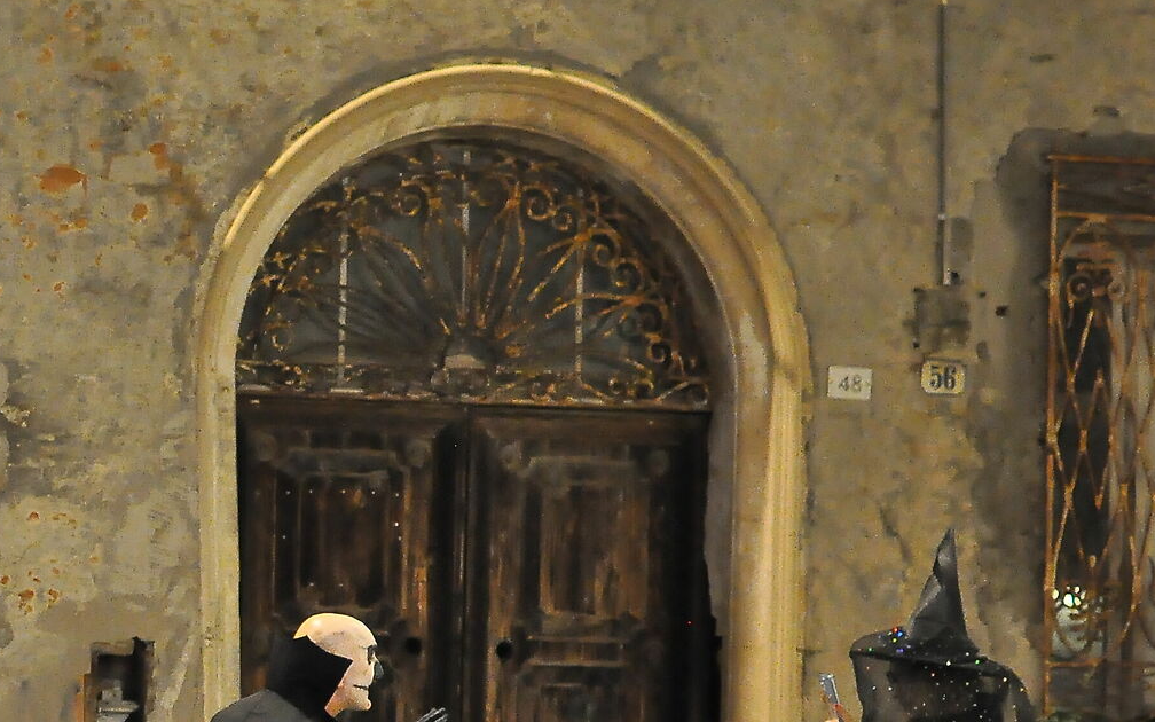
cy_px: 746
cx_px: -162
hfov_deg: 15.9
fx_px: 4004
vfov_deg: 10.2
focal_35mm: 127
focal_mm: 35
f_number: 1.8
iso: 3200
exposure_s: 1/20
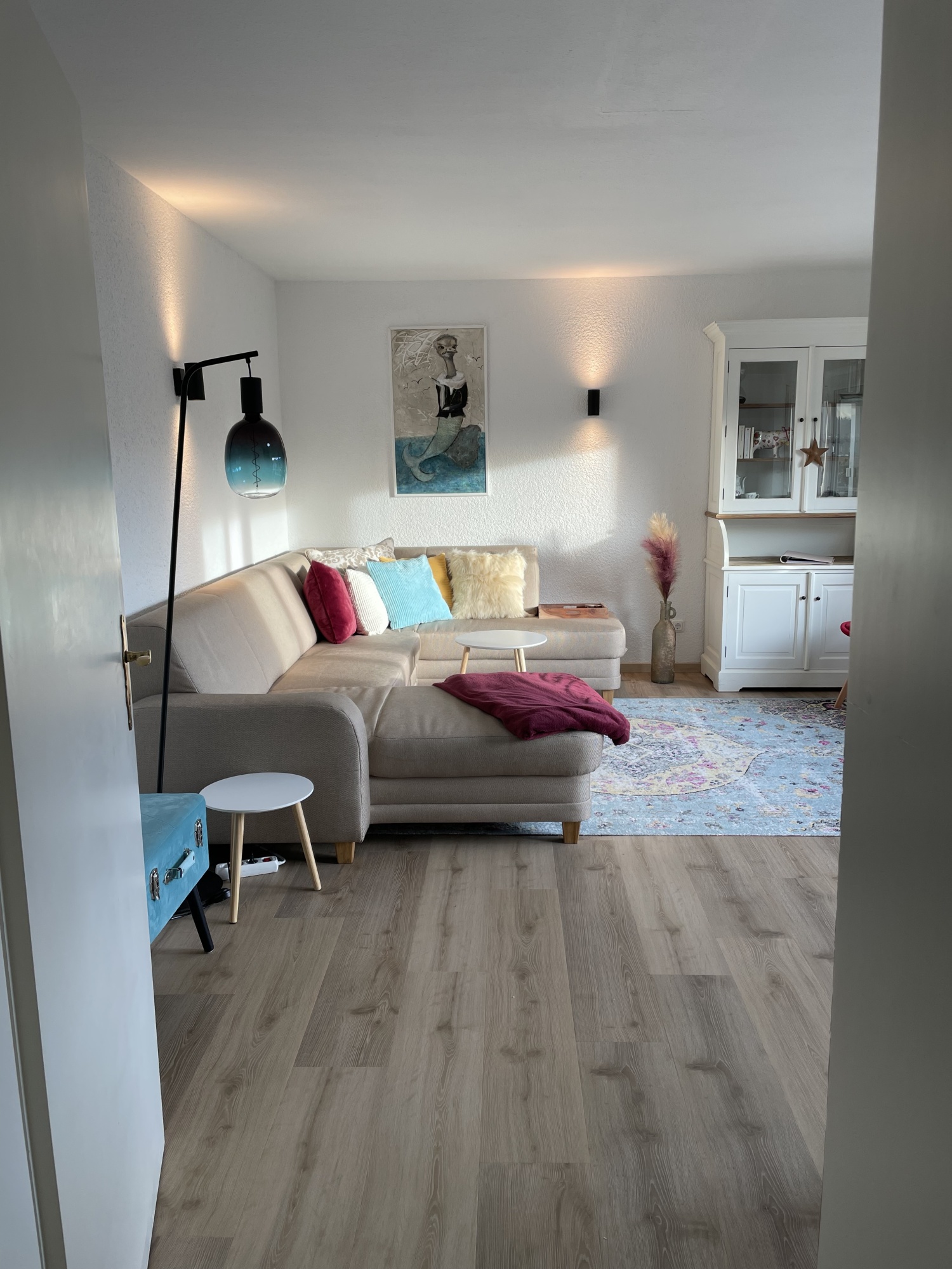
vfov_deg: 67.3
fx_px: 953
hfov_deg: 53.1
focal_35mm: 26
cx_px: 476
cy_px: 634
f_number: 1.6
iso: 32
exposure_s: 1/127
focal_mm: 4.2
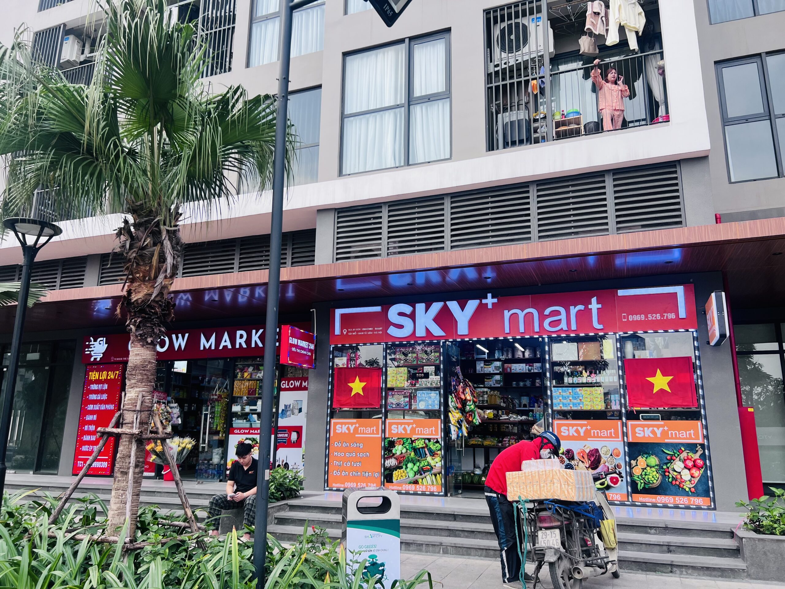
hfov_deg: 67.3
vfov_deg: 53.1
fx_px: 590
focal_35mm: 26
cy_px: 294
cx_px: 392
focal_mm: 5.7
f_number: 1.5
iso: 50
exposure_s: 1/611
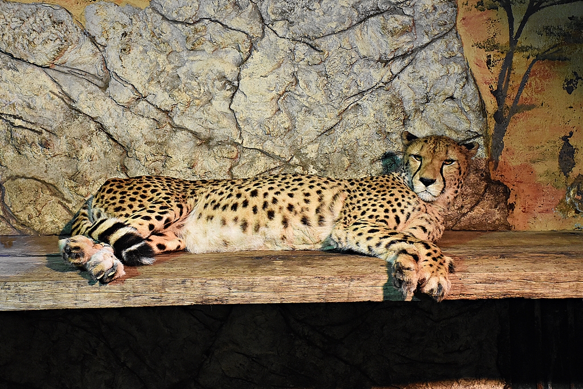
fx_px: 1093
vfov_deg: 20.2
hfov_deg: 29.9
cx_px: 292
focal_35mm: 68
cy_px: 194
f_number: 4.5
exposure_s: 1/60
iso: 2200
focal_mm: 45
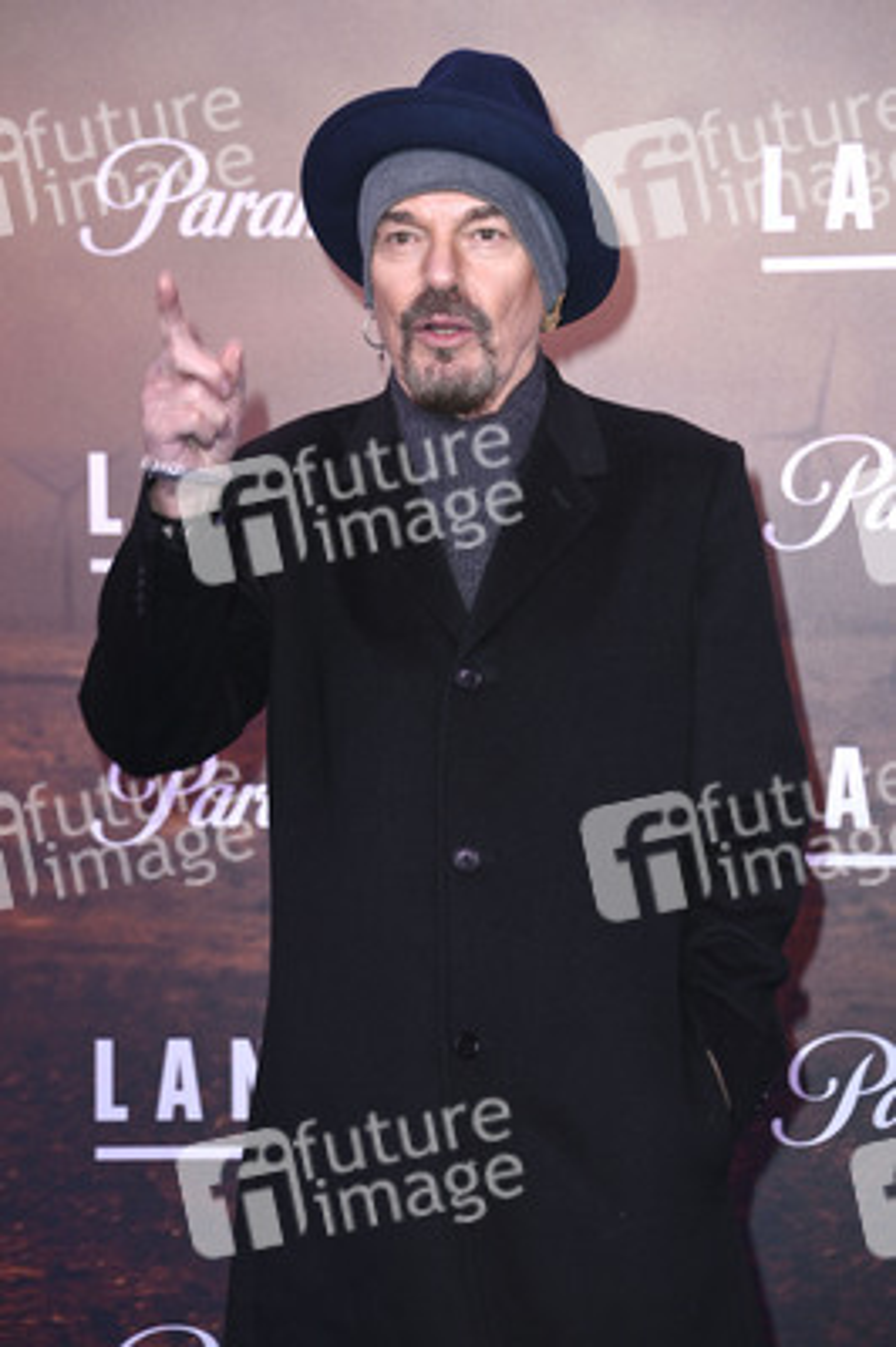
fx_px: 4188
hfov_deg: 12.2
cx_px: 448
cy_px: 674
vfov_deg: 18.3
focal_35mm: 112
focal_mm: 112
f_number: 5.6
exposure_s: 1/200
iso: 400
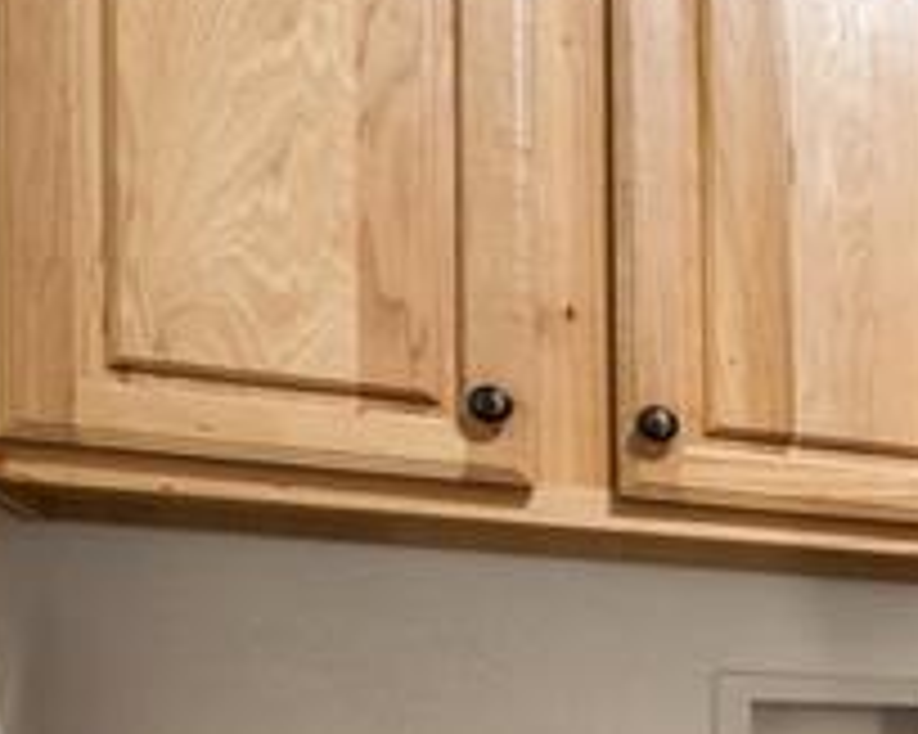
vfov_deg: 21.8
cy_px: 820
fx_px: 1792
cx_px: 1953
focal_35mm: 66
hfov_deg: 17.5
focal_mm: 14
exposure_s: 1/3
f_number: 13
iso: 100
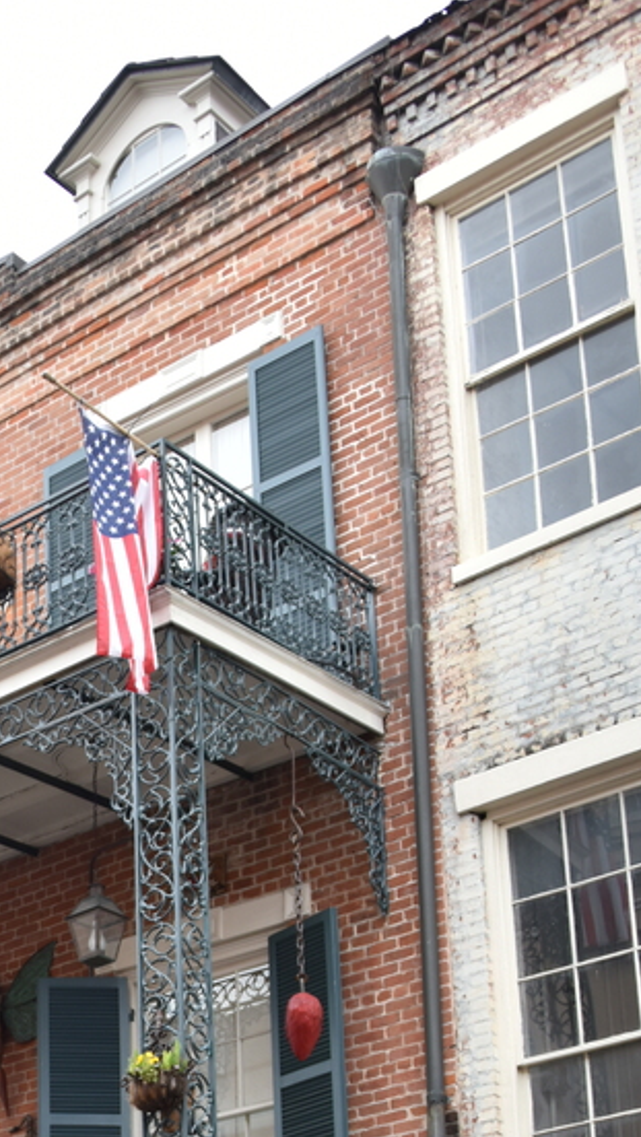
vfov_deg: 29.1
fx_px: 2052
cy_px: 1125
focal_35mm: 68
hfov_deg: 17.0
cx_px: -120
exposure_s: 1/60
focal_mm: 28
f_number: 3.5
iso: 220
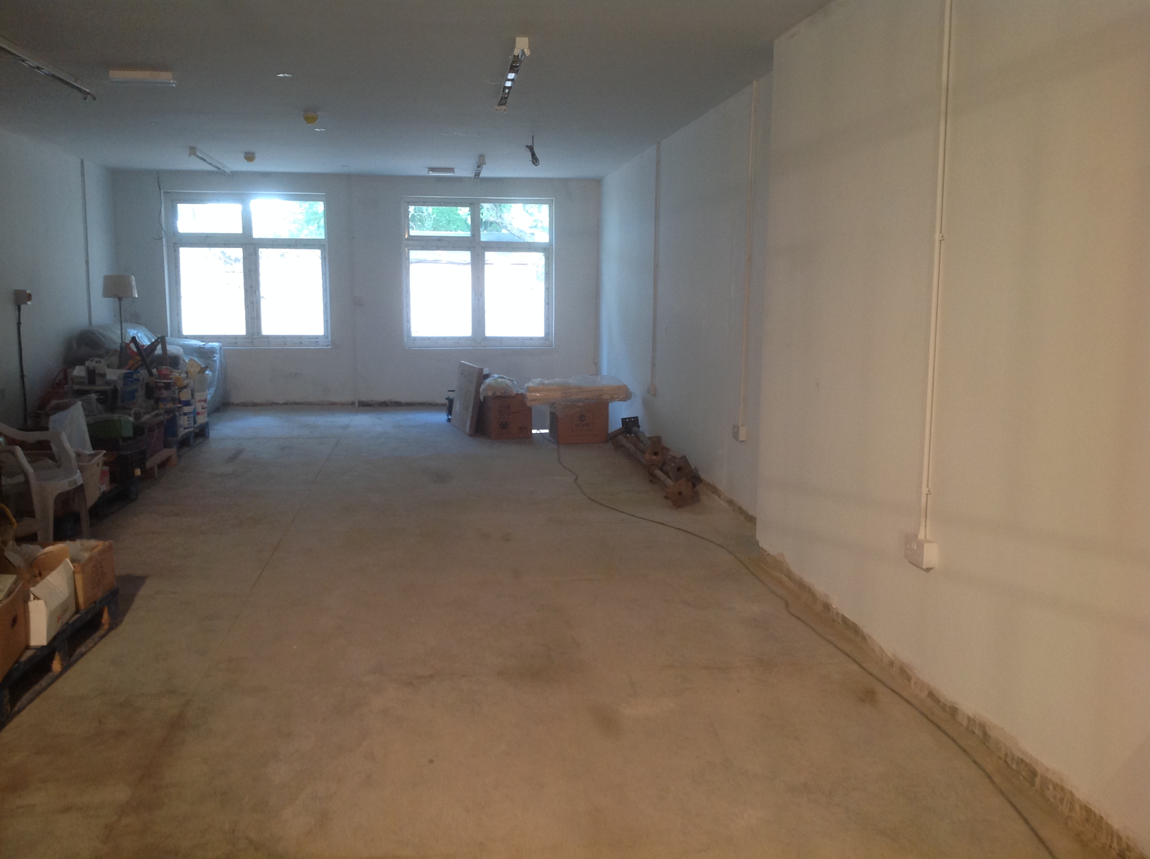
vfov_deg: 40.6
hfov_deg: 52.7
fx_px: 1161
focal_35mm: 35
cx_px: 575
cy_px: 430
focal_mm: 4.28
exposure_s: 1/15
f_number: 2.4
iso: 100
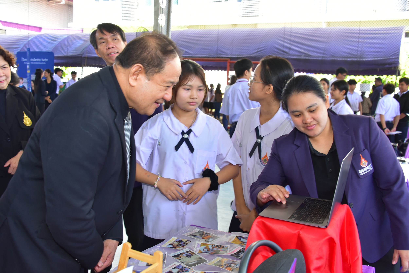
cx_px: 204
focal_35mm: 35
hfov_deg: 54.4
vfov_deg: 37.9
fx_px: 398
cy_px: 136
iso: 800
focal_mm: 35
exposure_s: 1/200
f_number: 5.6
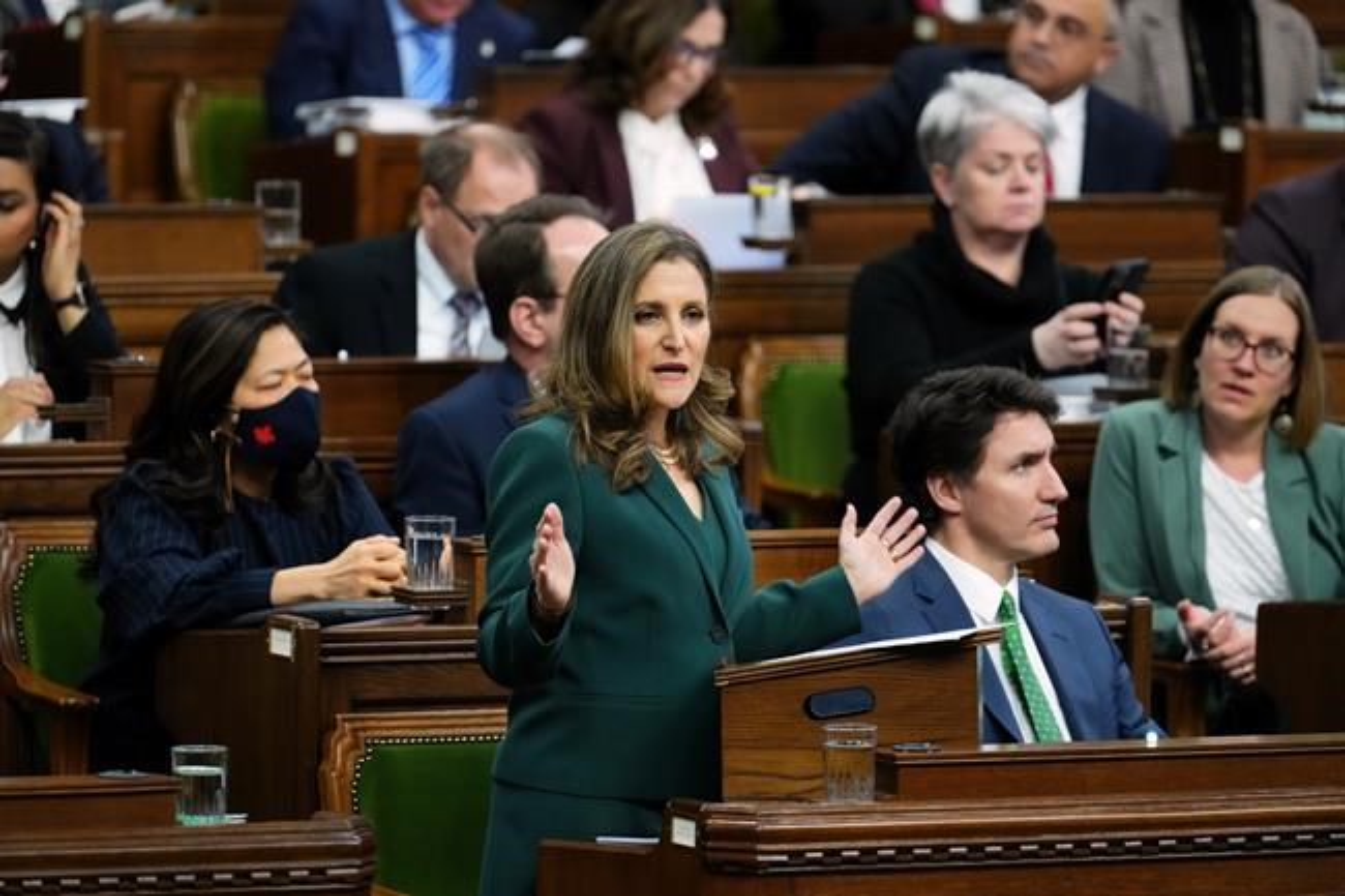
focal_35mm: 280
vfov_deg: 4.9
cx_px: 672
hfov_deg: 7.4
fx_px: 10458
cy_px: 448
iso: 4000
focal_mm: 280
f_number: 4
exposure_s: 1/200
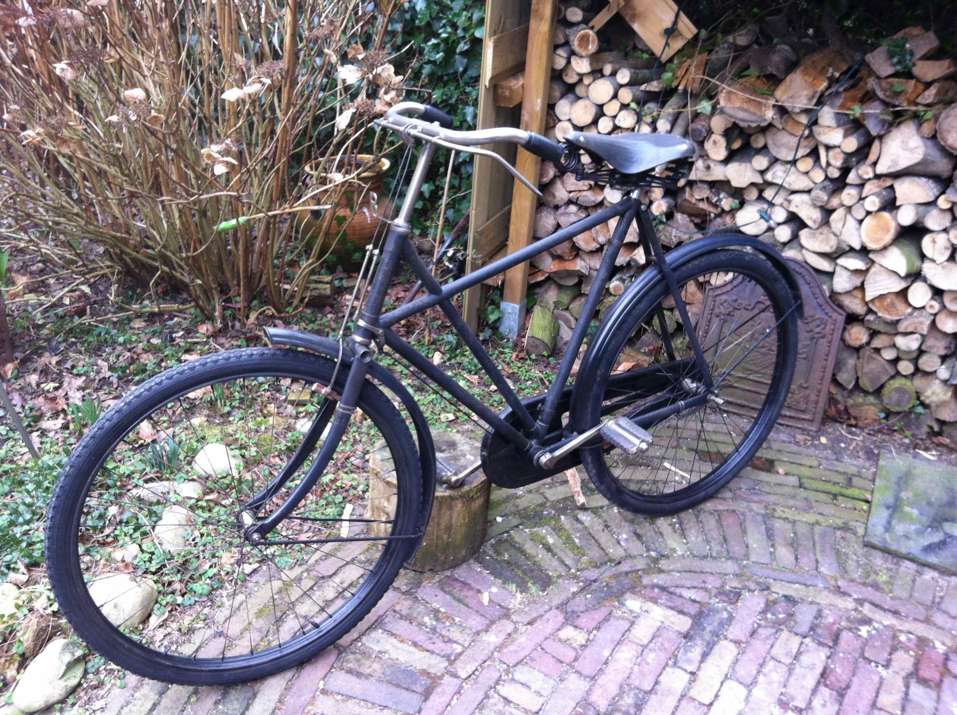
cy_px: 358
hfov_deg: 52.7
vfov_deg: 40.6
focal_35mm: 35
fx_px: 966
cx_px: 478
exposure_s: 1/40
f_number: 2.8
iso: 80
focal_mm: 3.85
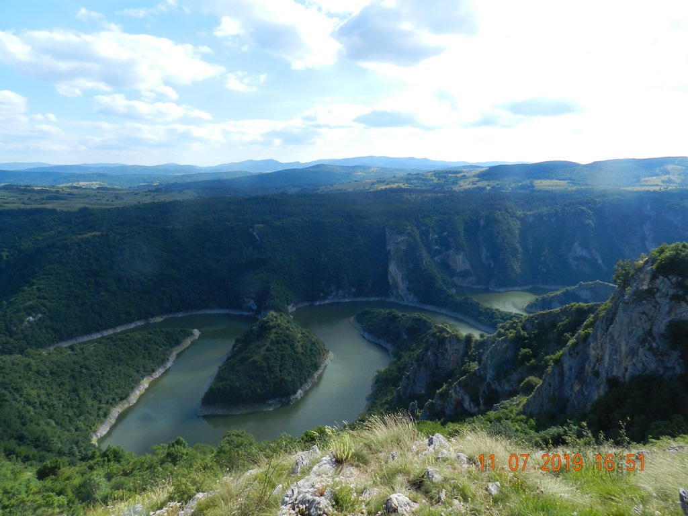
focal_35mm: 23
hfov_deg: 73.9
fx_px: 457
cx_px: 344
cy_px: 258
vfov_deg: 58.9
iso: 160
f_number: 4
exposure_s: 1/800
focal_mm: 4
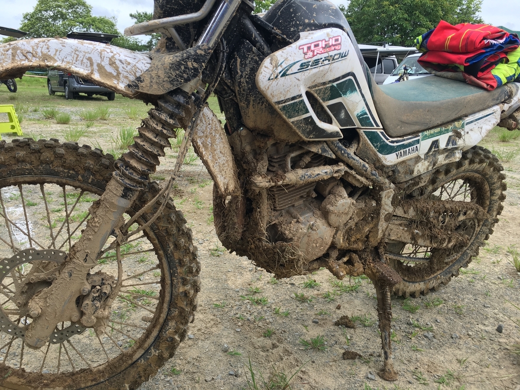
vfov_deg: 48.2
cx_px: 260
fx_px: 436
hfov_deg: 61.7
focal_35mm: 29
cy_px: 195
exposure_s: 1/469
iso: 25
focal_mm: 4.15
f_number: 2.2
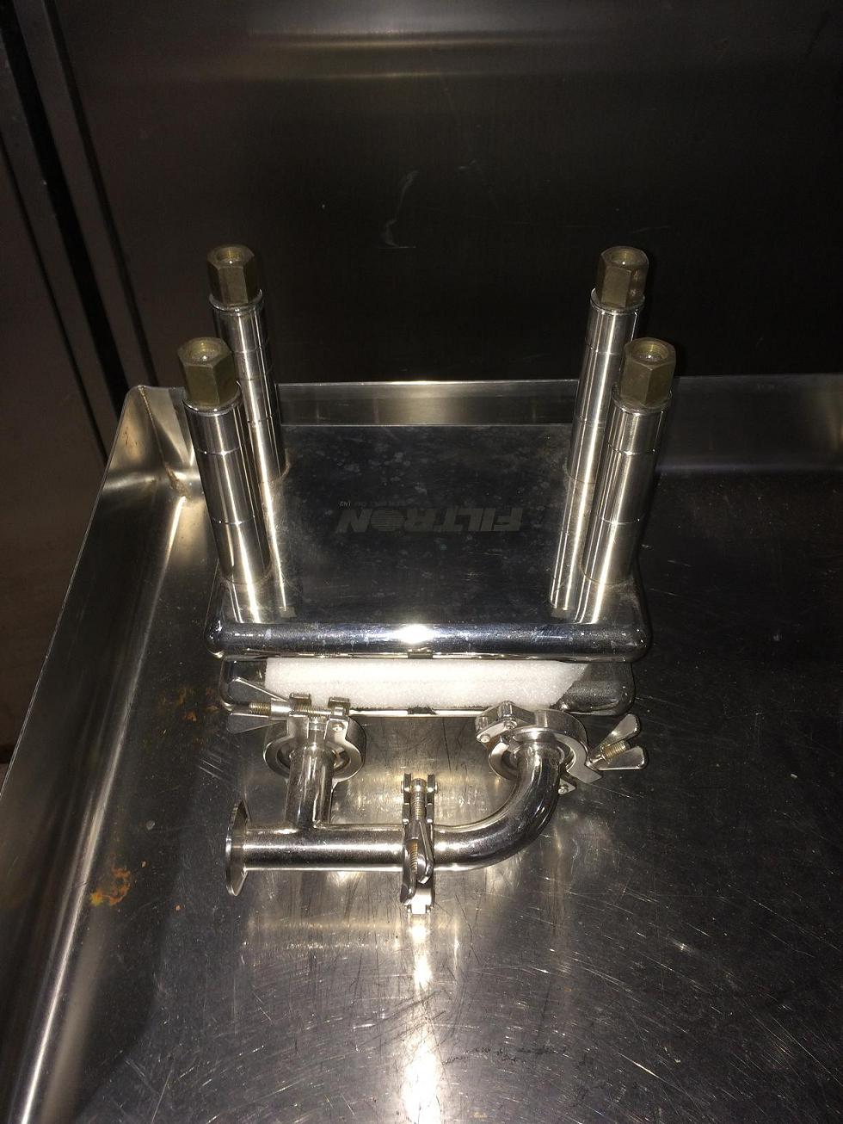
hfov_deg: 48.2
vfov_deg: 61.7
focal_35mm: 29
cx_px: 422
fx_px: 941
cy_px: 562
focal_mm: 4.15
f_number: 2.2
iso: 64
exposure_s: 1/17
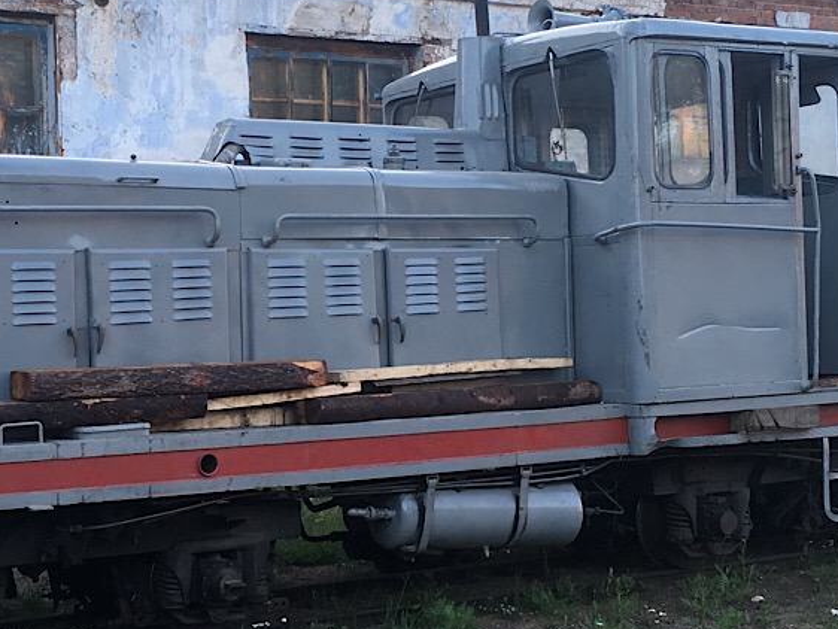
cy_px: 314
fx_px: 1598
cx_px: 285
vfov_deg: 22.3
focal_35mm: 66
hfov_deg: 29.2
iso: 40
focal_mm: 4.15
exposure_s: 1/100
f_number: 2.2
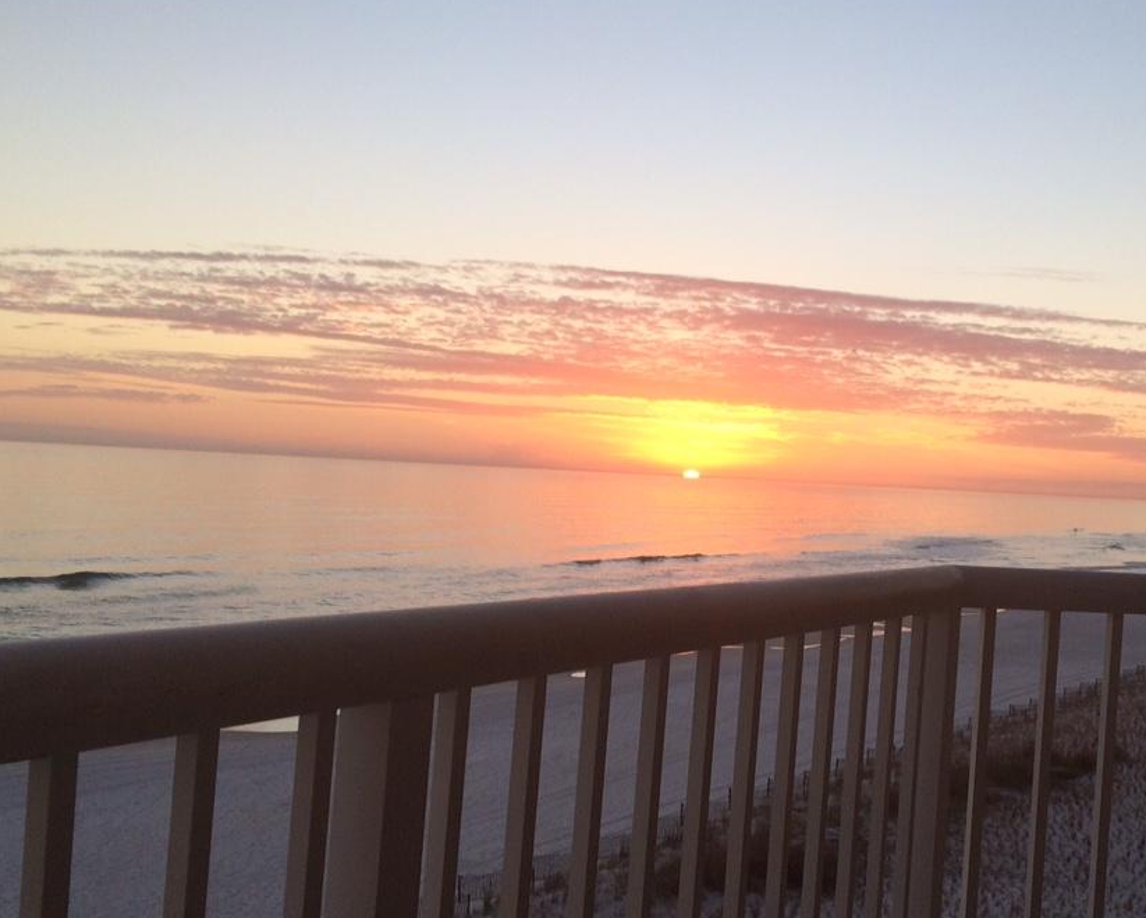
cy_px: 517
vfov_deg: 34.1
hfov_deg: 41.7
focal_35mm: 44
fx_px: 1493
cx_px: 710
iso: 32
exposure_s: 1/342
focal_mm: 4.15
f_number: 2.2
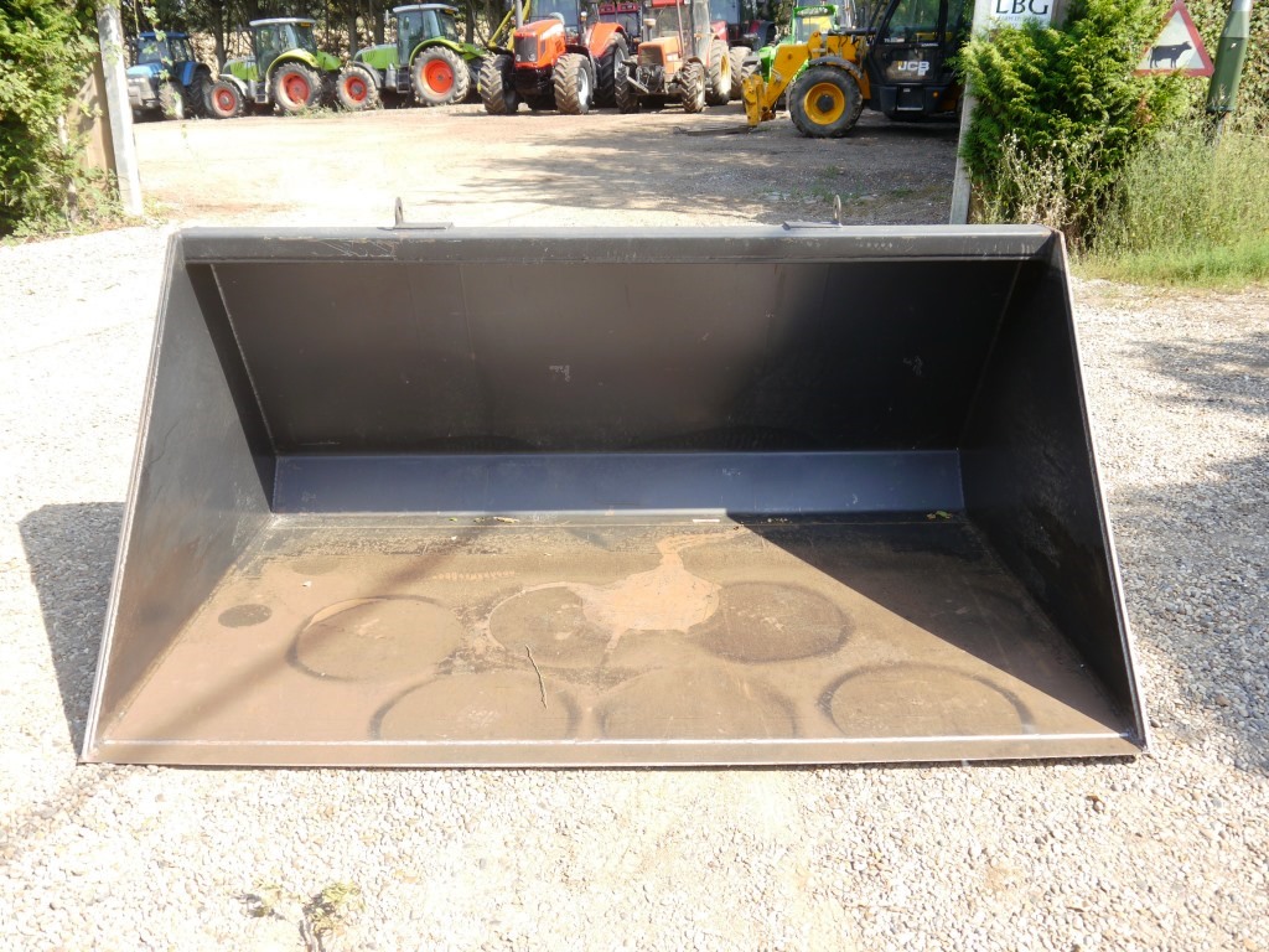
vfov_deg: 46.8
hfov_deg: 60.0
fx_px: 1100
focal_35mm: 30
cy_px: 476
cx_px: 634
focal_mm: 15
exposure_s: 1/160
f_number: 5
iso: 160
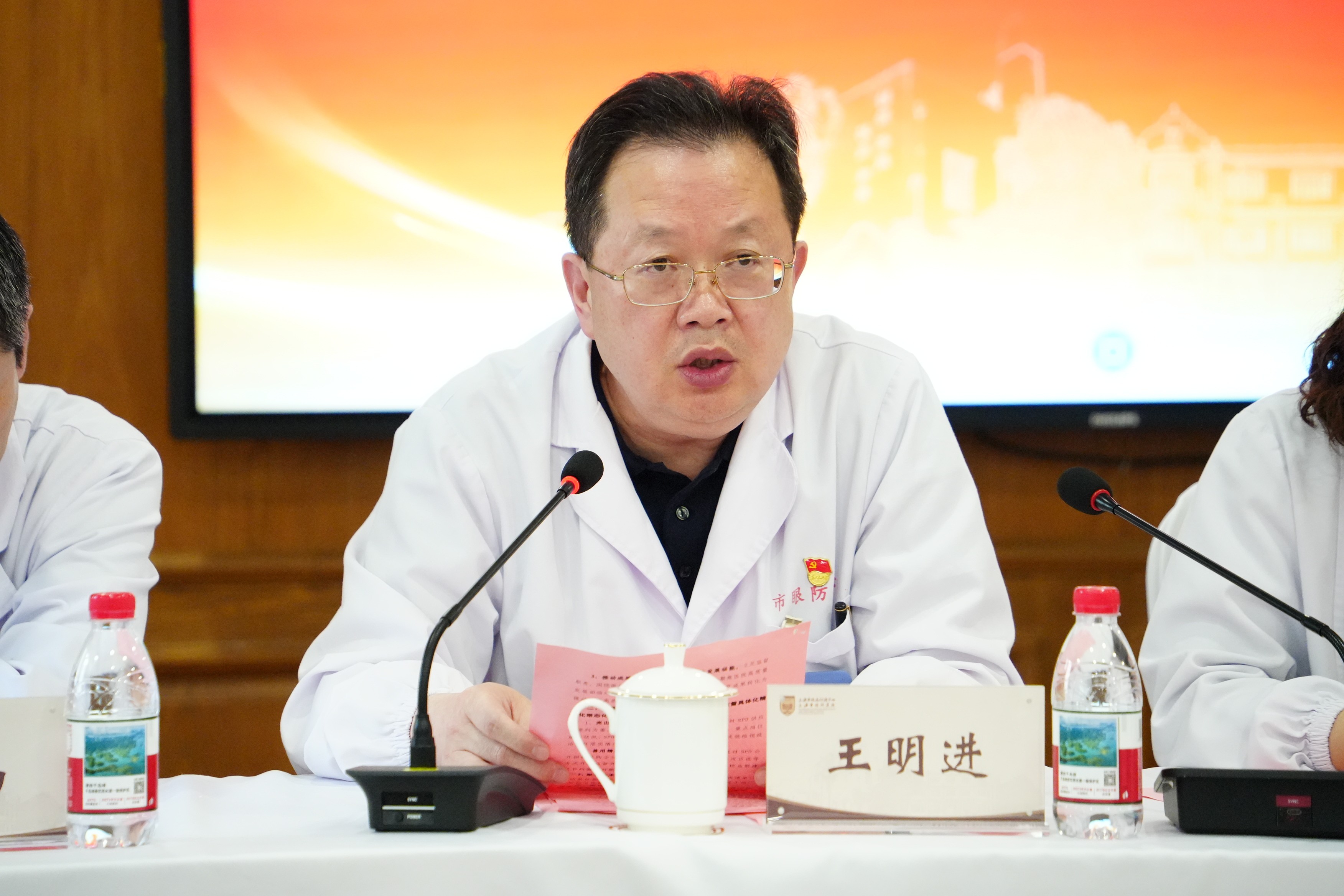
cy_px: 448
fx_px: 6085
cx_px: 672
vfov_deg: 8.4
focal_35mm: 163
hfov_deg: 12.6
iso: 8000
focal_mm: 163
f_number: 5.6
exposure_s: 1/250
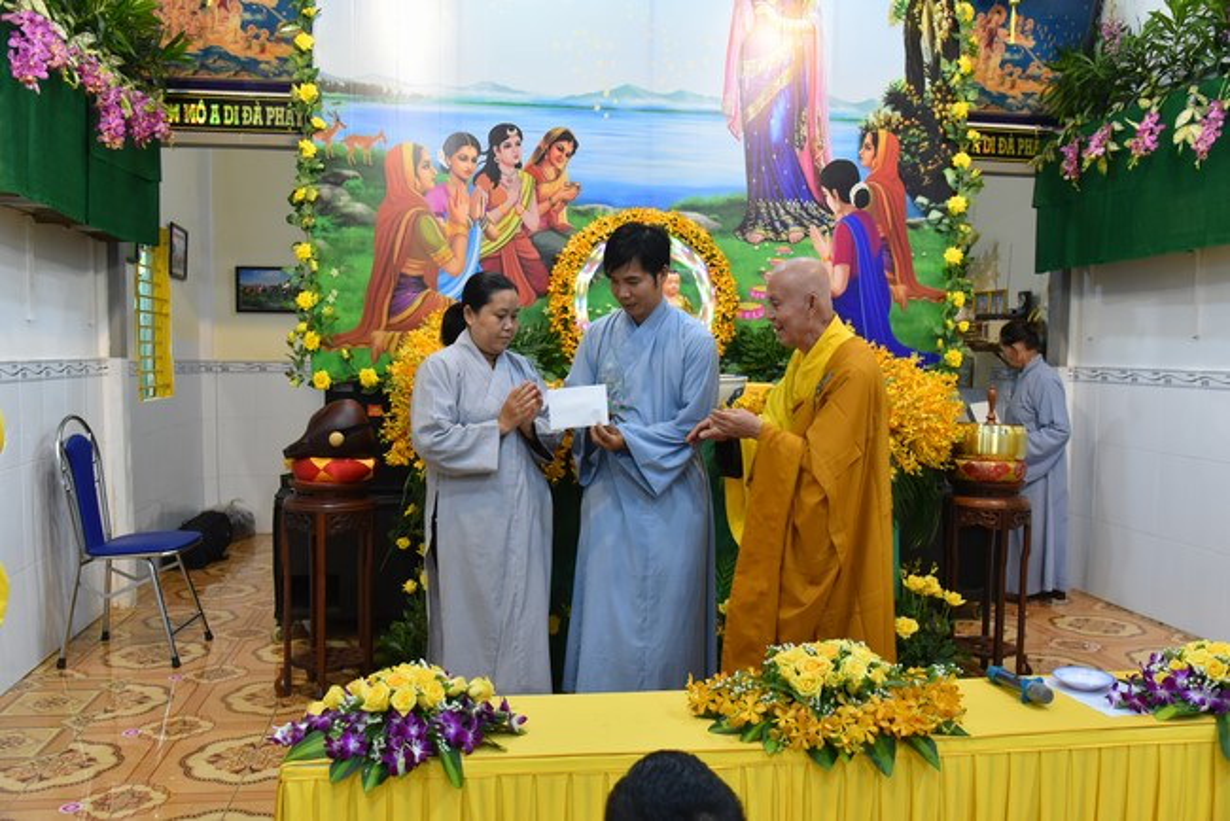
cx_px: 615
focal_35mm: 31
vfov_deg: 42.4
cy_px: 410
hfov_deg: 60.3
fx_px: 1060
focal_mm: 31
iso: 1600
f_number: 5
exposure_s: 1/100
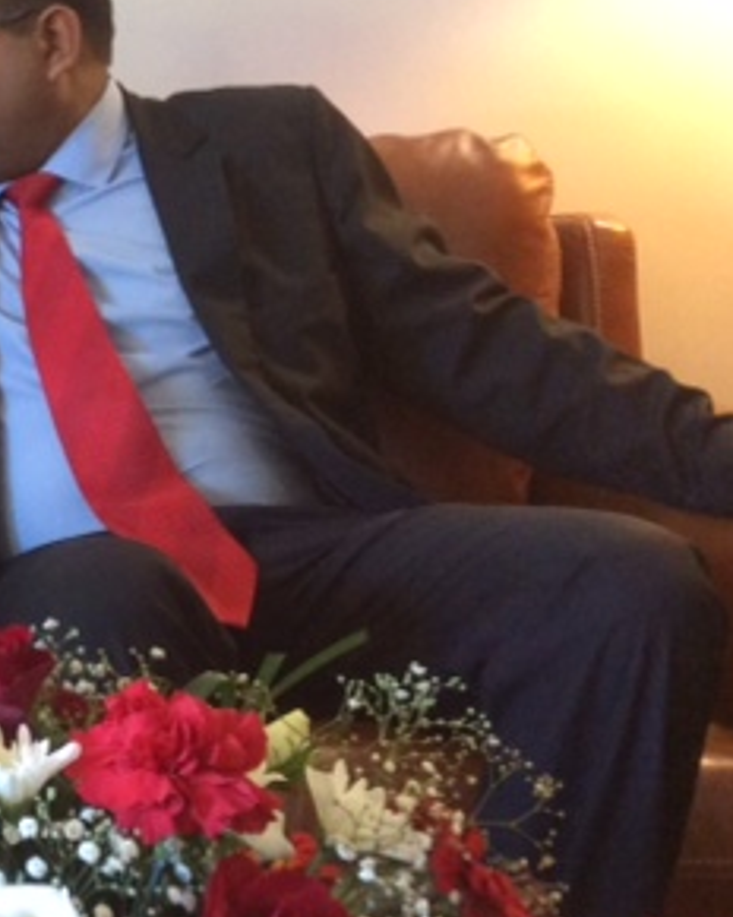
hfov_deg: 19.7
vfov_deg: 26.8
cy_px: 503
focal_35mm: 71
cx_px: -246
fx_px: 1925
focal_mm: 3.3
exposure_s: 1/24
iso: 200
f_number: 2.4
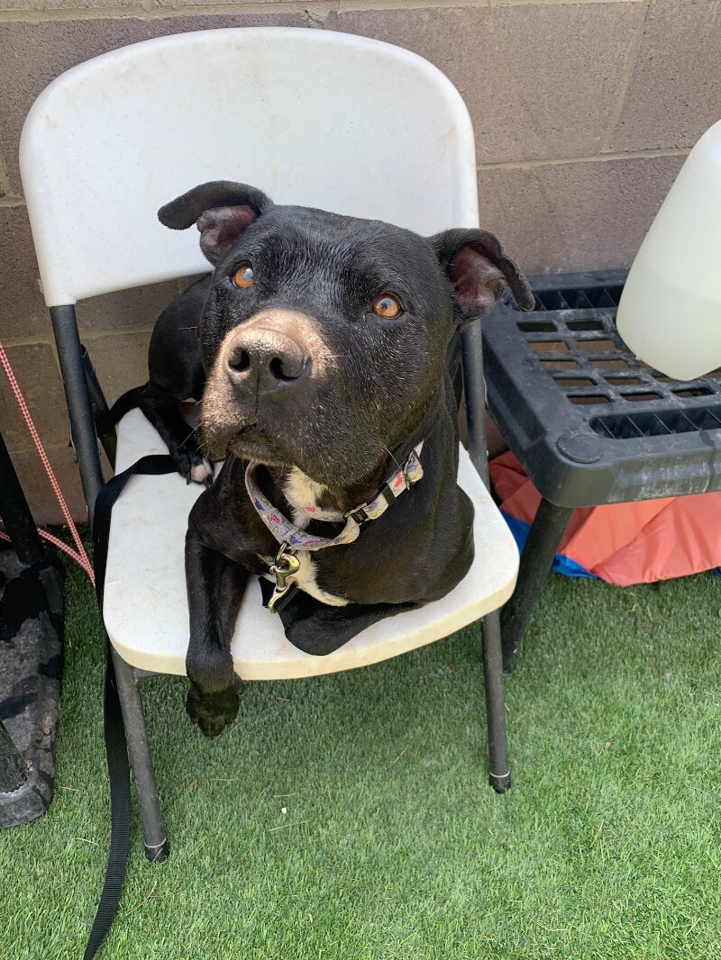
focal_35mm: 26
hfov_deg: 53.1
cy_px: 480
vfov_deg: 67.3
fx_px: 722
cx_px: 360
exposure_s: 1/211
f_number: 1.8
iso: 25
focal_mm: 4.25
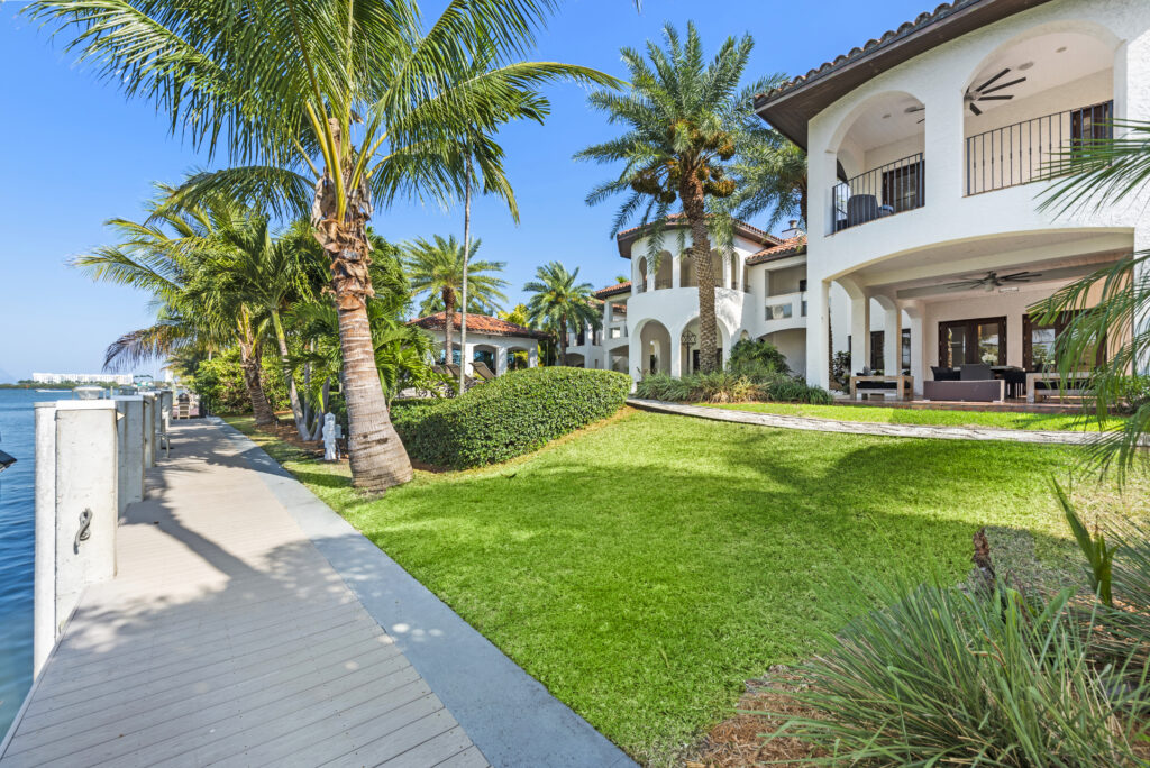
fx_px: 479
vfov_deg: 77.4
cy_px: 384
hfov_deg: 100.4
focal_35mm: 15
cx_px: 575
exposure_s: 1/125
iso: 100
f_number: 11
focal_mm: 15
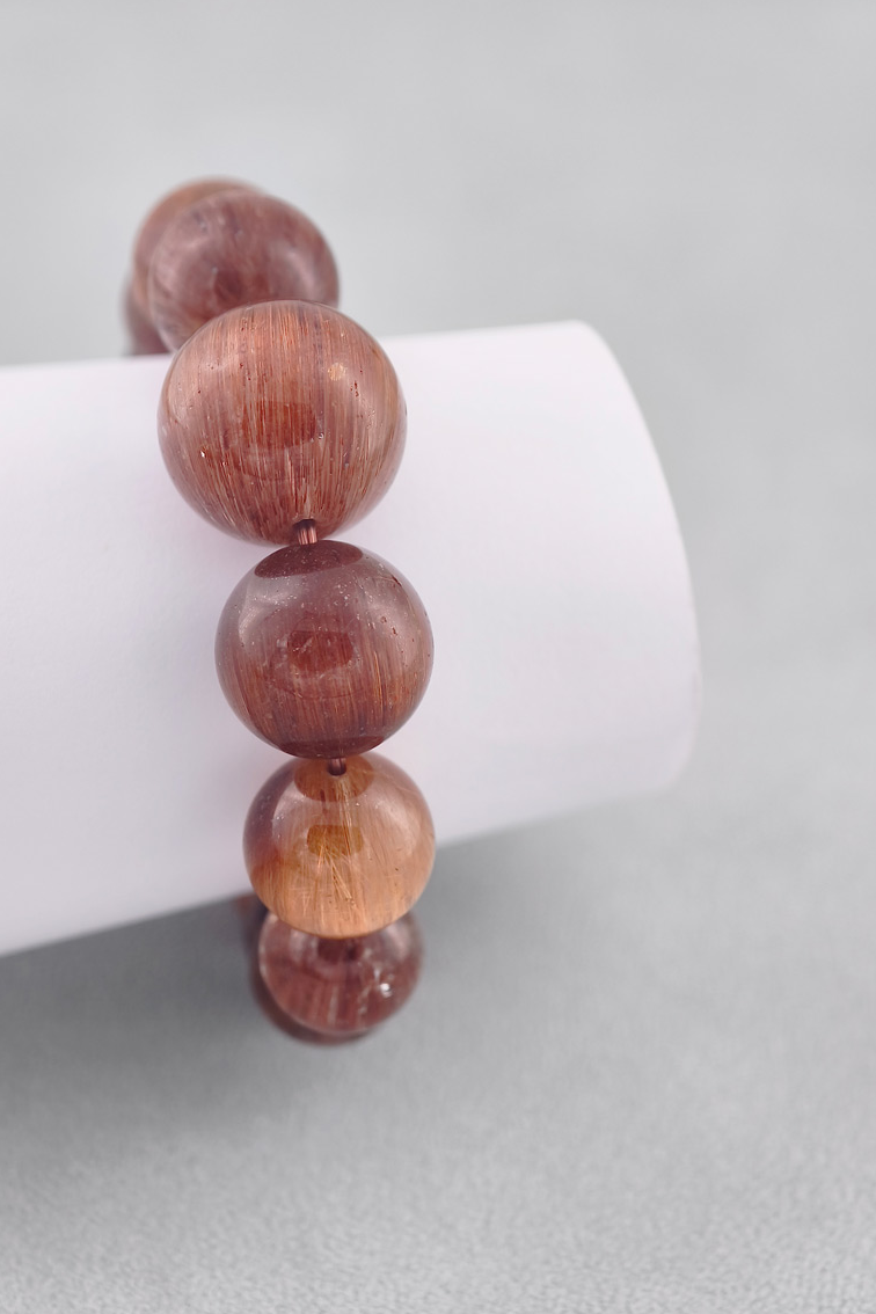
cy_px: 661
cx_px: 407
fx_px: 3285
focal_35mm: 90
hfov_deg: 15.2
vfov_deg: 22.6
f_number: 2.67
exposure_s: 1/160
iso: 125
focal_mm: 22.48
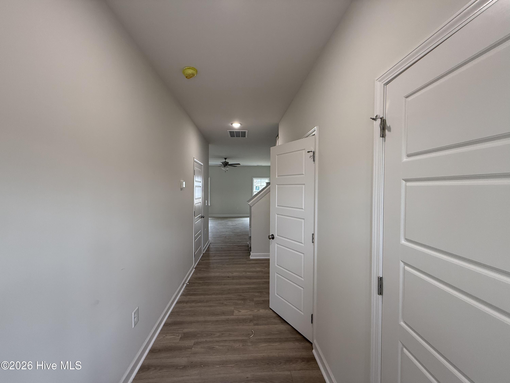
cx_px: 255
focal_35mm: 14
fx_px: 206
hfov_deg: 102.1
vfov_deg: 85.7
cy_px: 192
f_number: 2.2
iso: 200
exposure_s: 1/120
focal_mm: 2.22
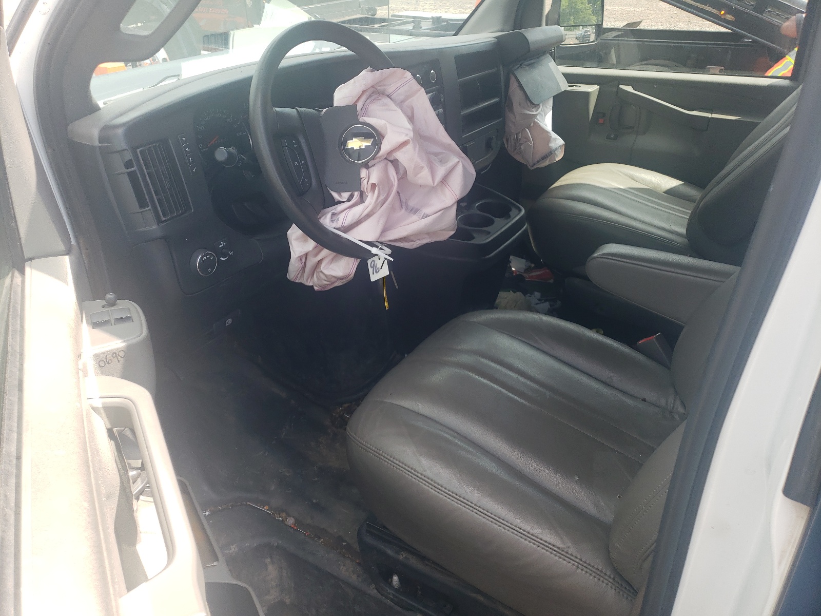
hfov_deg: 67.3
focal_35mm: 26
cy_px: 308
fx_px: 617
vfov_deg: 53.1
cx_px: 410
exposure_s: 1/588
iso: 50
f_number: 1.5
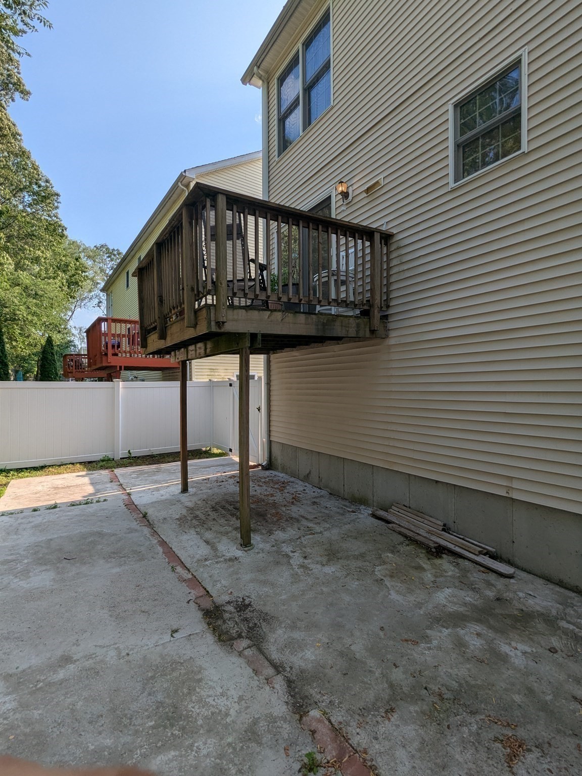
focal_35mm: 16
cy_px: 388
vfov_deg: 94.5
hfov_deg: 78.1
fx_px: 359
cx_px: 291
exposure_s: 1/968
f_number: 2.2
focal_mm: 2.35
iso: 45
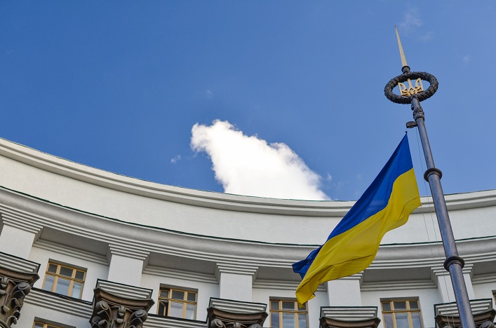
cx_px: 248
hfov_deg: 27.1
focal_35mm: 75
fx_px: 1031
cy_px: 164
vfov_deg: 18.1
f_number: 2.2
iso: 320
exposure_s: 1/1000
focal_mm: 50
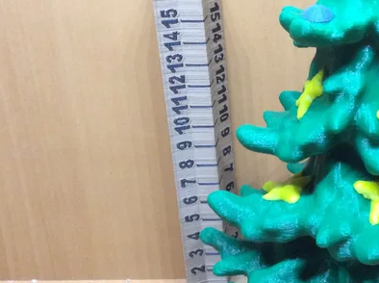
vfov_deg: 21.5
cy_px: 164
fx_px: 743
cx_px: 348
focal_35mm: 68
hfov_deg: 27.5
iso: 250
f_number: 2.4
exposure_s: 1/17
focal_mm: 3.3
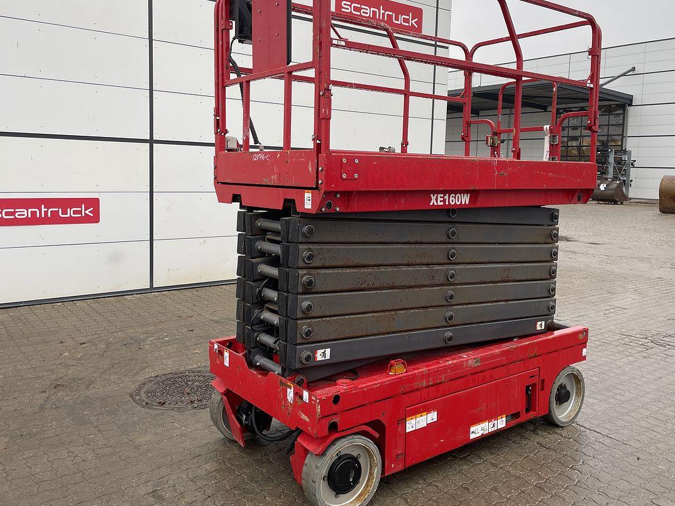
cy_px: 228
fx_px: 604
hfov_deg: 58.4
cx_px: 343
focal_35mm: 31
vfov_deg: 45.4
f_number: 1.6
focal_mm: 4.2
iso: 32
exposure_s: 1/141
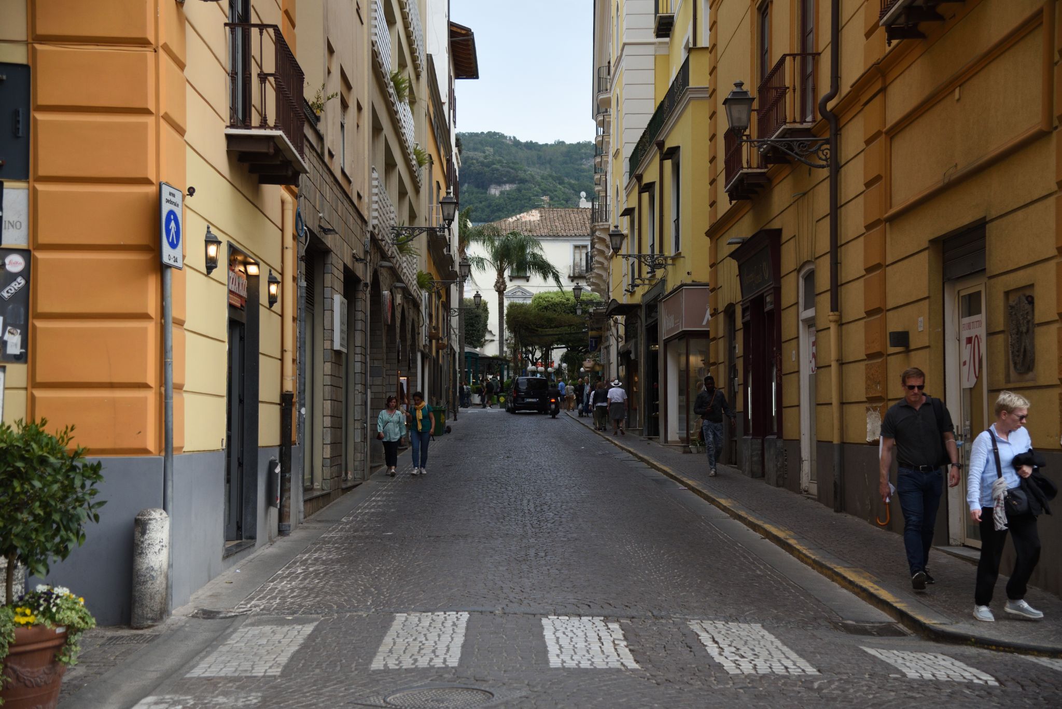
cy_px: 354
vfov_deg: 26.0
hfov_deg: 38.2
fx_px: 1534
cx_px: 531
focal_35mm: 52
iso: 800
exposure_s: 1/2500
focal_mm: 52
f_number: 4
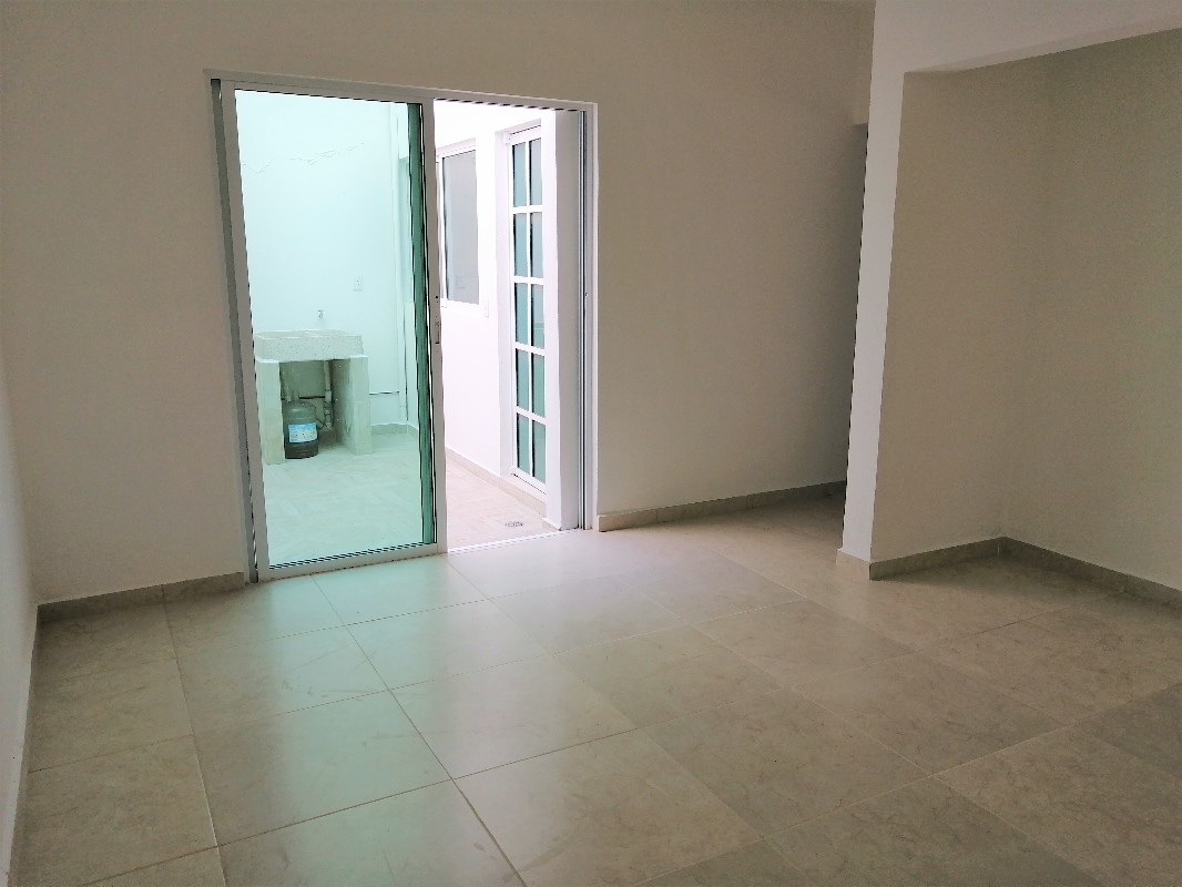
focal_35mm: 26
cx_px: 591
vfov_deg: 53.1
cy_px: 444
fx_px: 888
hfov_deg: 67.3
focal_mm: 3.96
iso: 64
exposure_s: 1/180
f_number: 1.8
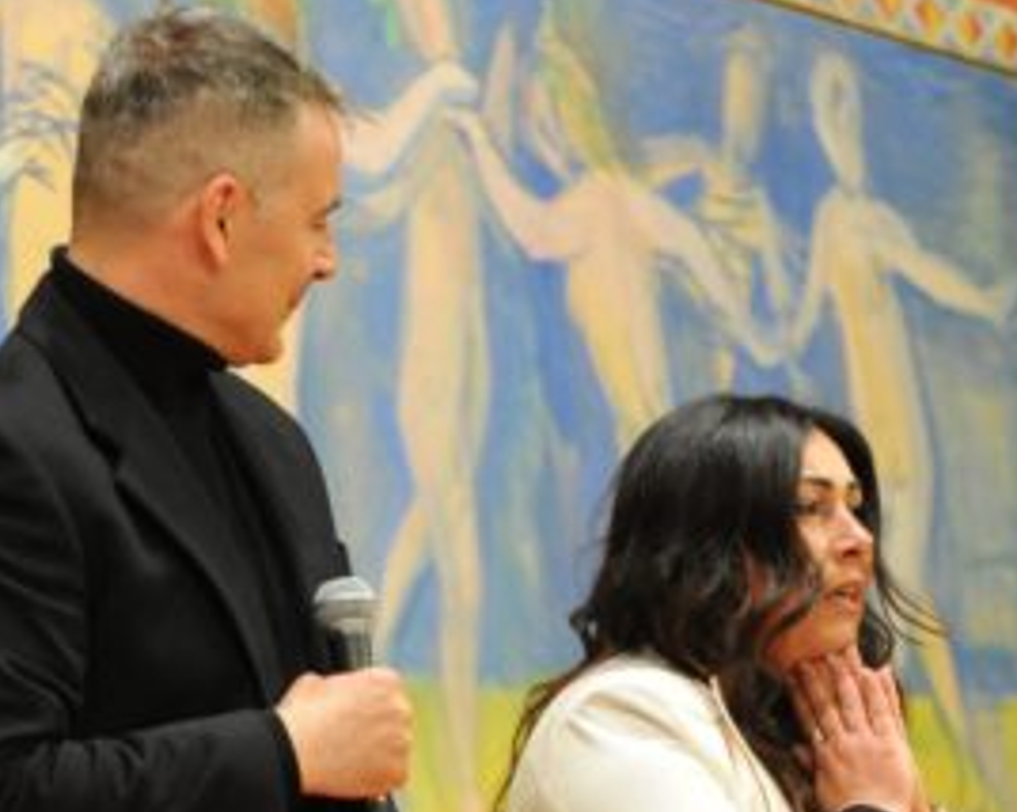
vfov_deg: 5.8
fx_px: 7940
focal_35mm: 264
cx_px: 649
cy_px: 679
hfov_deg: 7.3
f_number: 3.5
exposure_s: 1/60
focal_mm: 116
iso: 2000
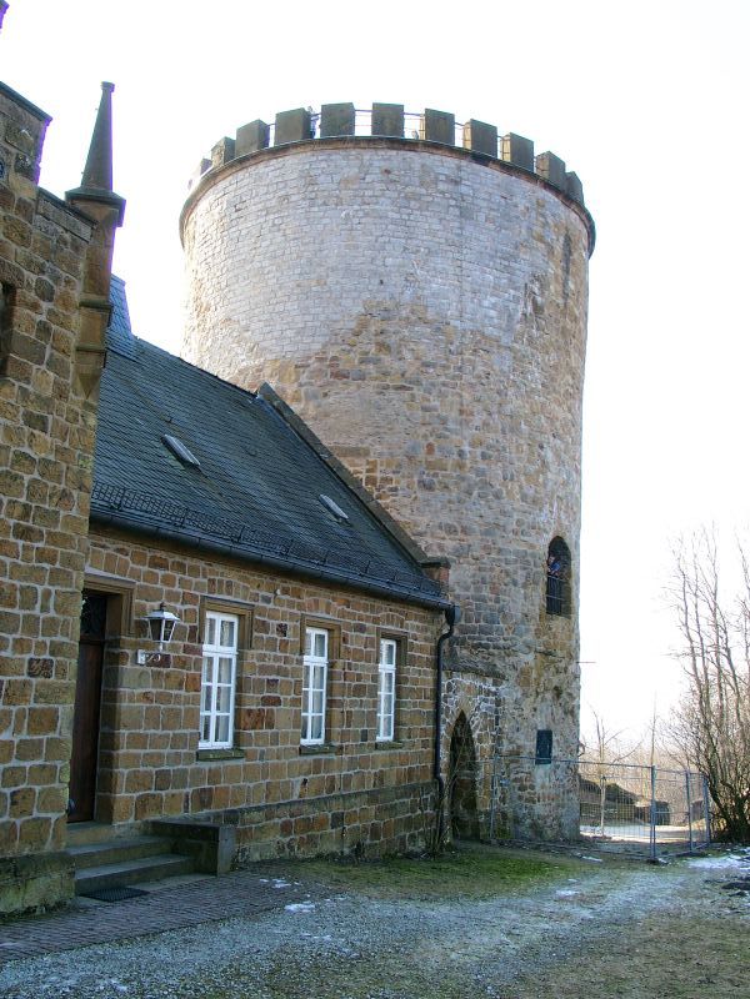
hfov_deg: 41.8
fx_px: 982
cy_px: 500
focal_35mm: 34
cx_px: 375
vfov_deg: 54.0
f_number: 4
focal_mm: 7.13
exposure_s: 1/179
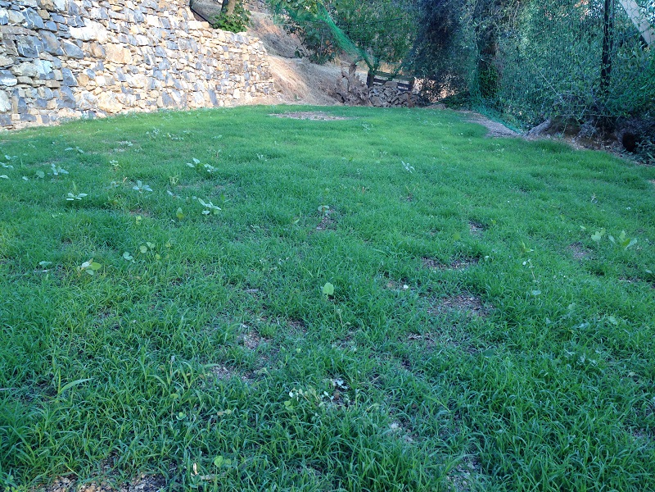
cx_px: 328
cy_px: 246
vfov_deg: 42.9
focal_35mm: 33
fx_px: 624
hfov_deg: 55.4
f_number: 2.4
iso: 80
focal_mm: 4.12
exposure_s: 1/120
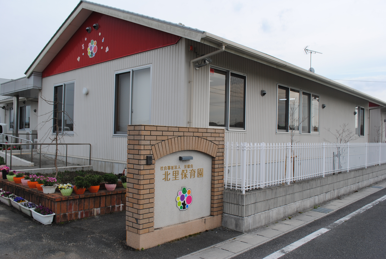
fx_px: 322
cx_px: 193
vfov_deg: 43.7
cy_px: 130
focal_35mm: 30
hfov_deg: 61.9
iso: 100
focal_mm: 20
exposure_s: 1/200
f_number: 7.1
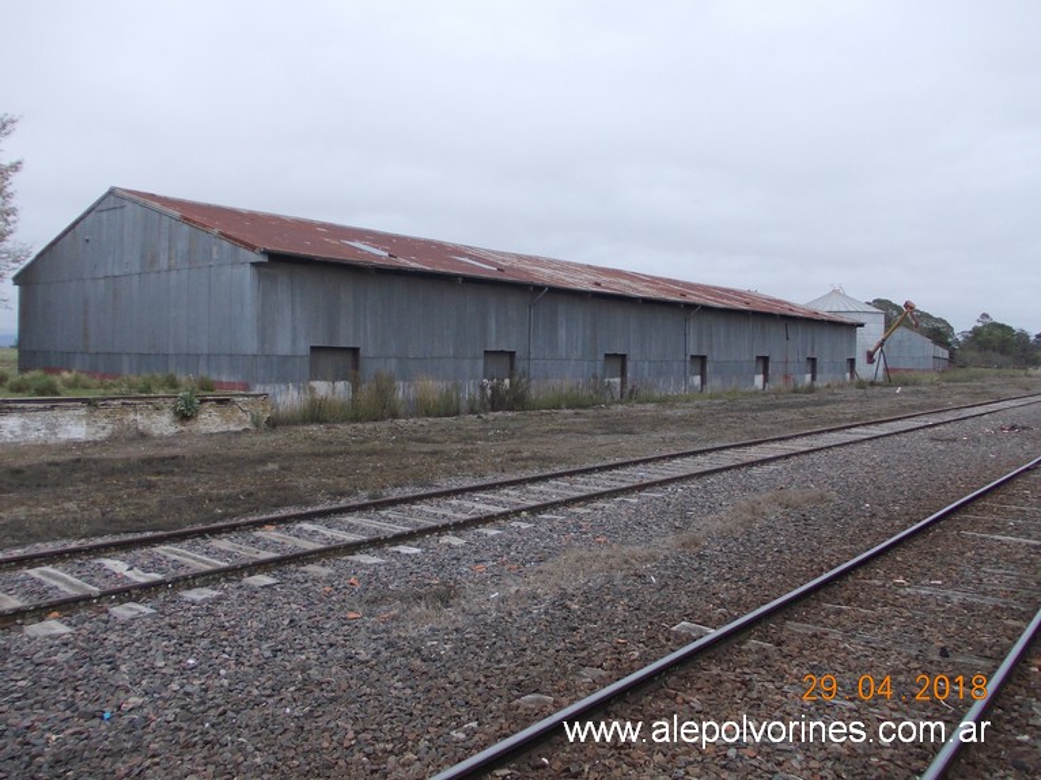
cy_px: 390
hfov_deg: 63.5
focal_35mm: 28
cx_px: 520
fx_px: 842
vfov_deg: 49.7
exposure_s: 1/200
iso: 80
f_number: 5.4
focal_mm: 4
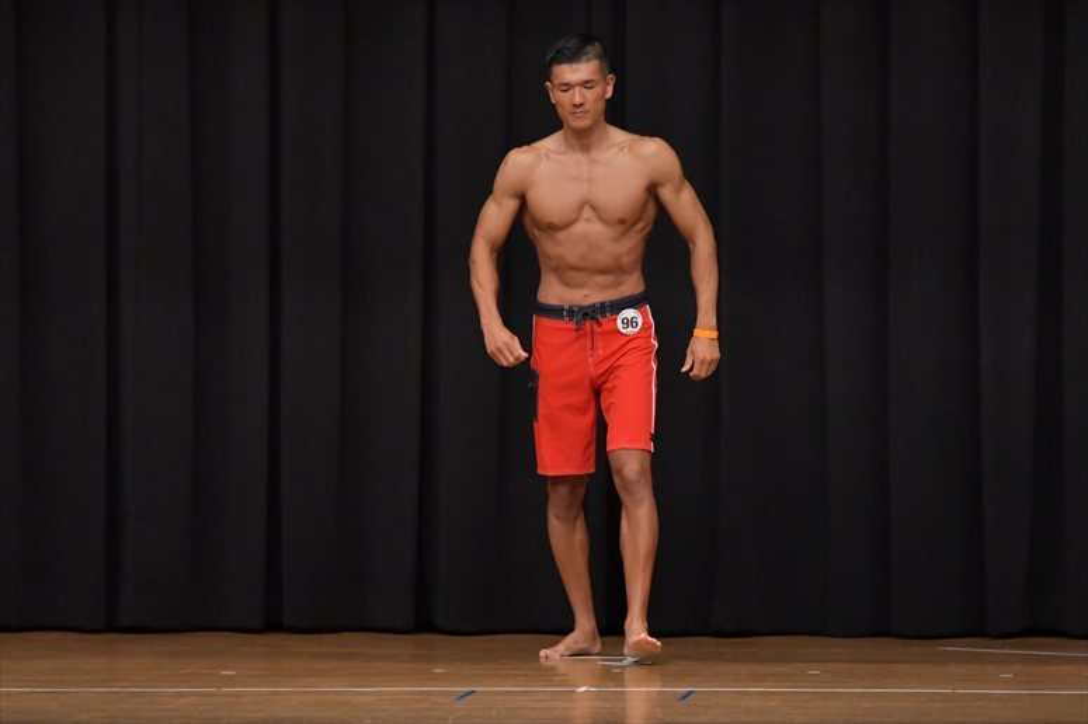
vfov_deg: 5.7
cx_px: 544
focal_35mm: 240
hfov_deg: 8.6
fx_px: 7250
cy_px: 362
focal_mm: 160
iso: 6400
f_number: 5.6
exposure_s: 1/400
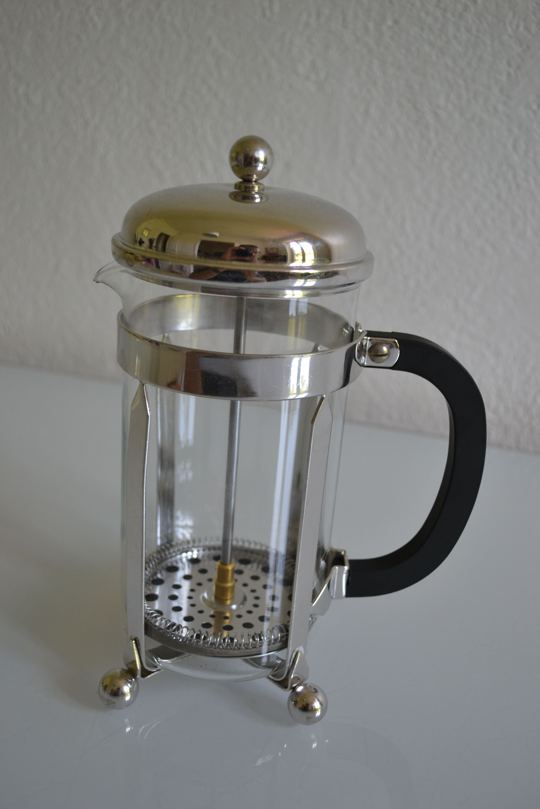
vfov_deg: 53.1
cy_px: 404
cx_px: 270
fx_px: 810
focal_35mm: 36
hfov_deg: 36.9
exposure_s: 1/60
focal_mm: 24
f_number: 4
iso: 400
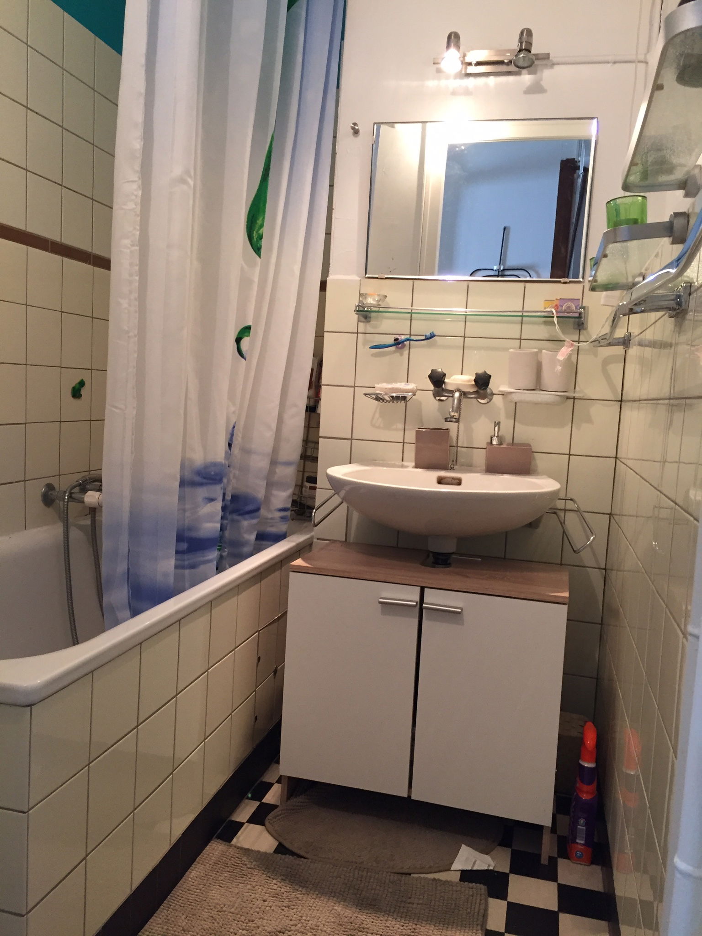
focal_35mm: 29
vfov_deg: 61.7
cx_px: 351
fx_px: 784
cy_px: 468
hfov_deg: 48.2
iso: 160
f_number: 2.2
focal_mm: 4.15
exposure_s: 1/33
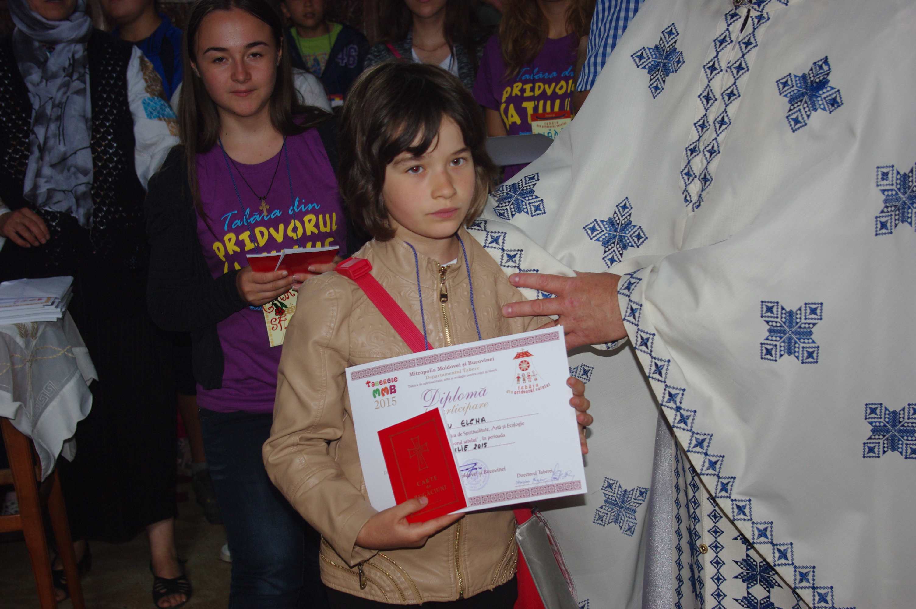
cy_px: 304
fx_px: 1322
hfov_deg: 38.2
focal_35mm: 52
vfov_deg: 25.9
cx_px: 458
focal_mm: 35
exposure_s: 1/45
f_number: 4.5
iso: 400
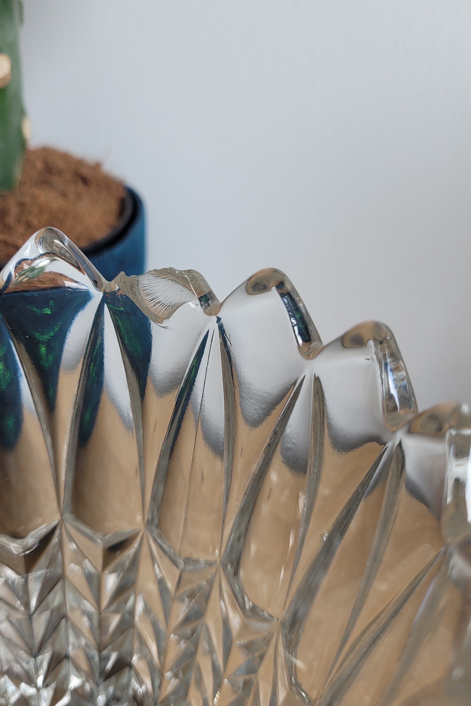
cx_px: 196
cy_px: 364
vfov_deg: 60.3
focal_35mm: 31
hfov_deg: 42.2
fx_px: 608
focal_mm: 5.4
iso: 50
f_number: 1.8
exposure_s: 1/100
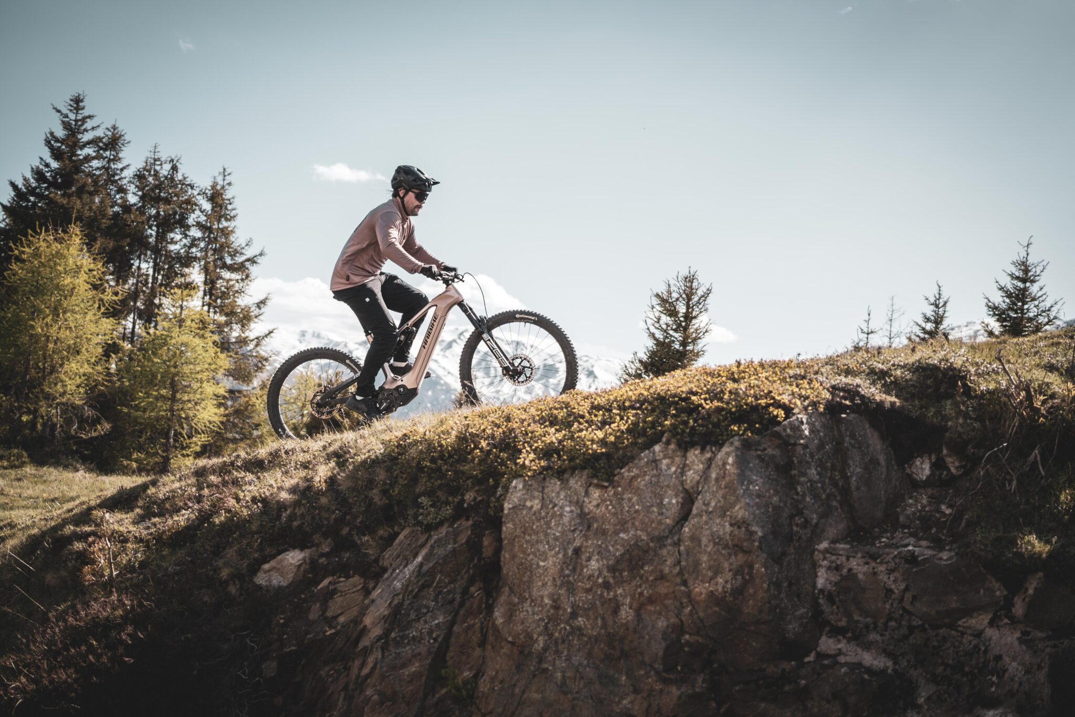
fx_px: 1567
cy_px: 358
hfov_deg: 37.9
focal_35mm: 52
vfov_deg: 25.7
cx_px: 538
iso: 50
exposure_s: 1/2500
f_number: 1.8
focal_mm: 35
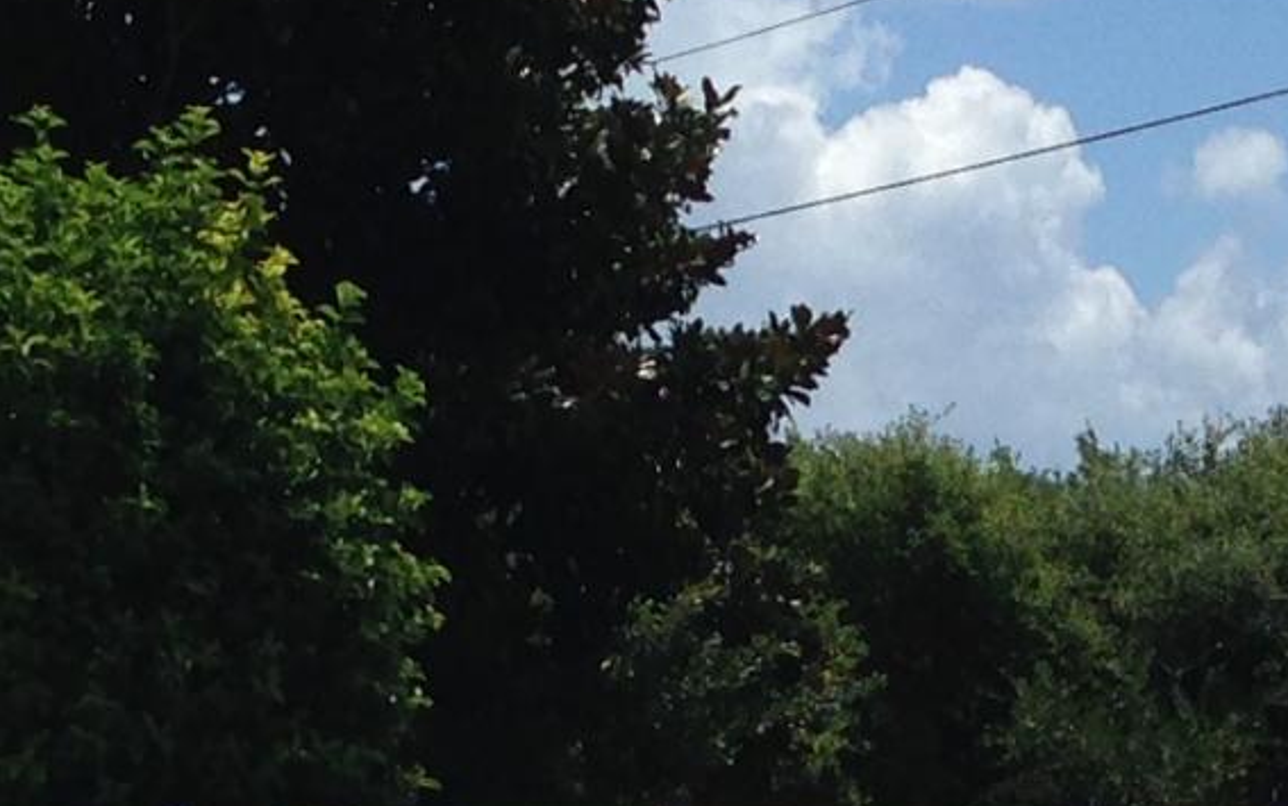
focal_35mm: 185
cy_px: 1321
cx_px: 1224
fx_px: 6497
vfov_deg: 7.0
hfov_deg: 11.2
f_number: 2.4
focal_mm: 4.12
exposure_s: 1/2857
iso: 50
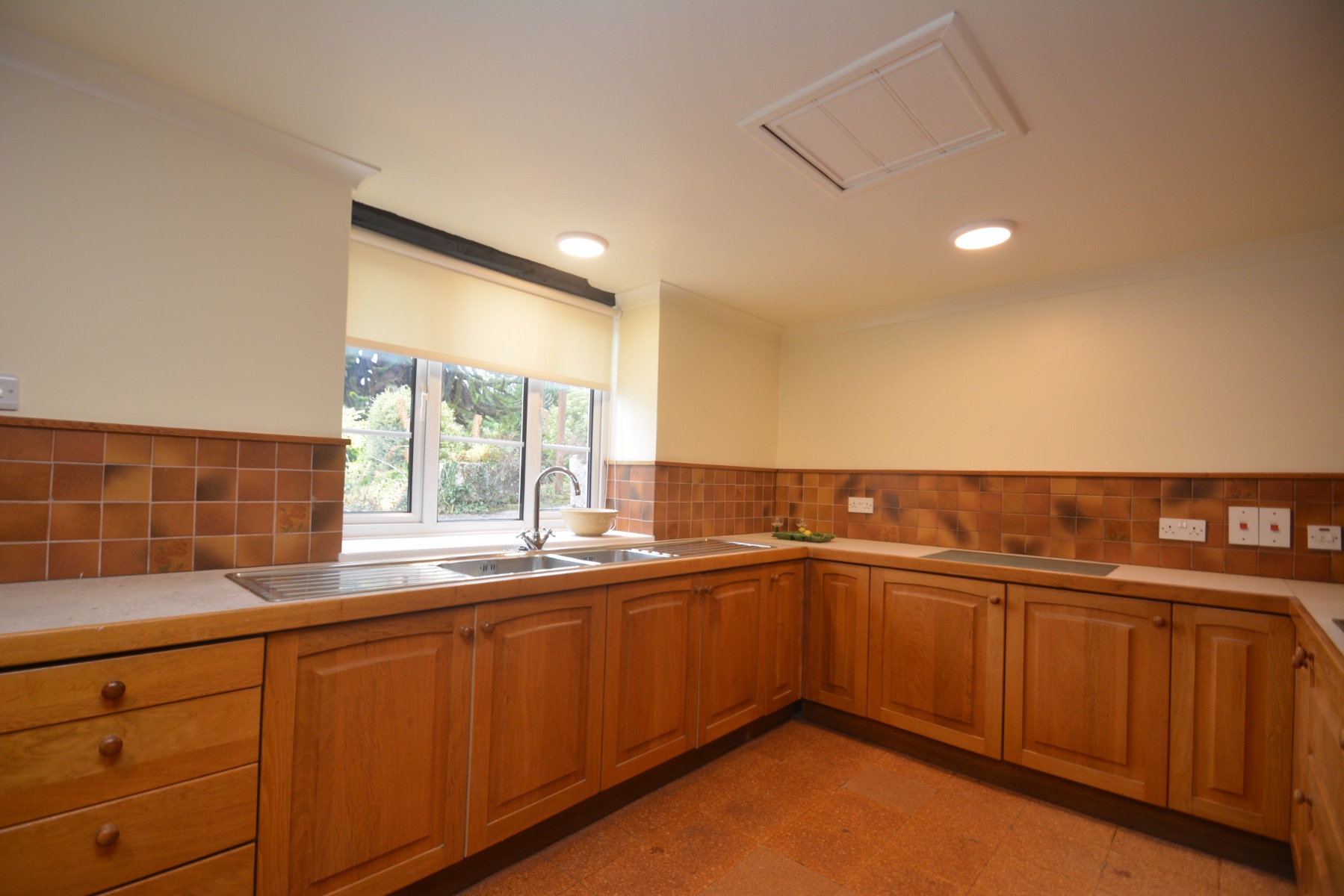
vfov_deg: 77.3
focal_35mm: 15
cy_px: 448
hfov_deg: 100.4
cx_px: 672
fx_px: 560
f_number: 4
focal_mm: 10
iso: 320
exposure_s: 1/60
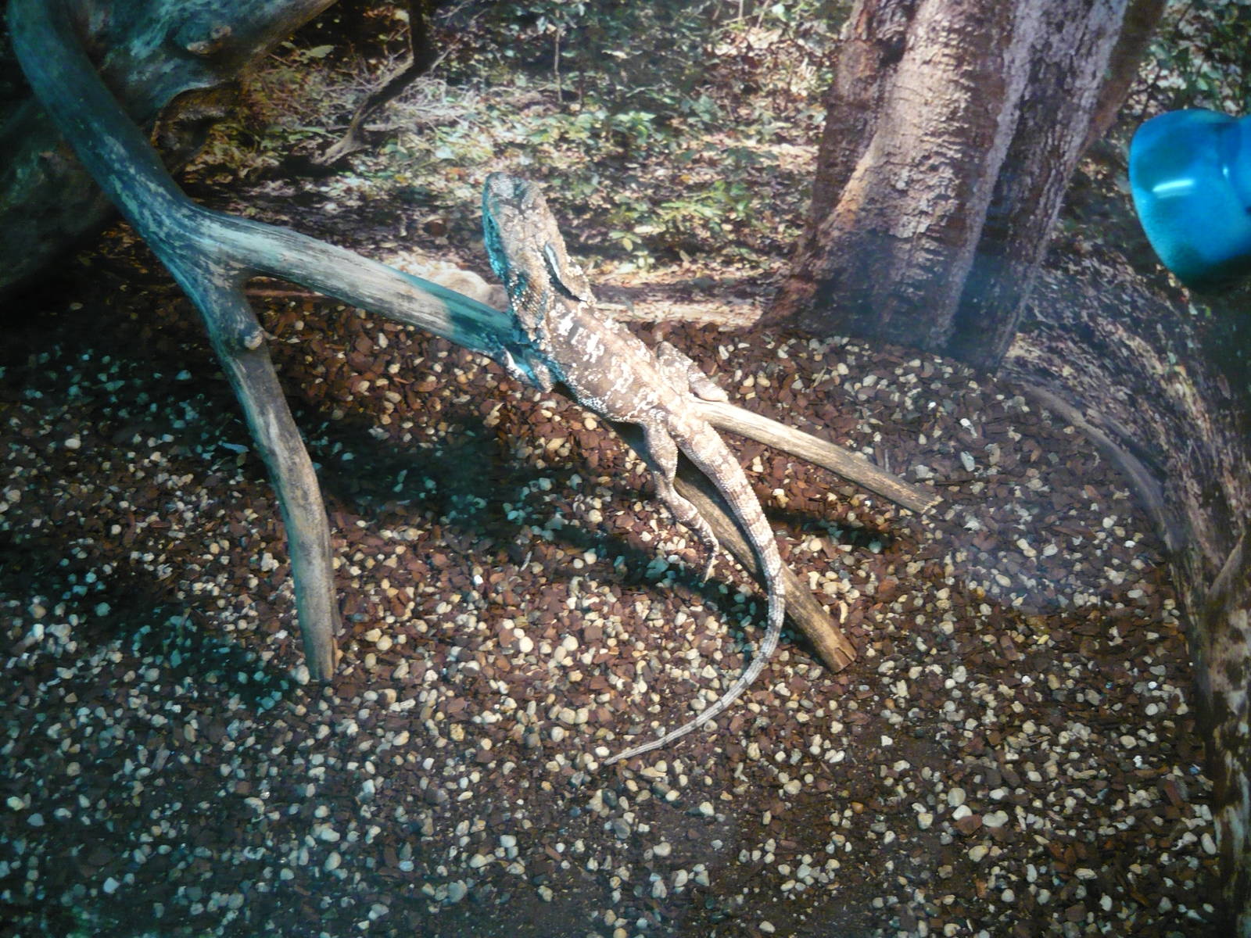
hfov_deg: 55.4
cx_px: 626
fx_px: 1193
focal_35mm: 33
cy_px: 469
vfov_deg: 42.9
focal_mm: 5.5
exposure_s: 1/30
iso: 400
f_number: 2.8
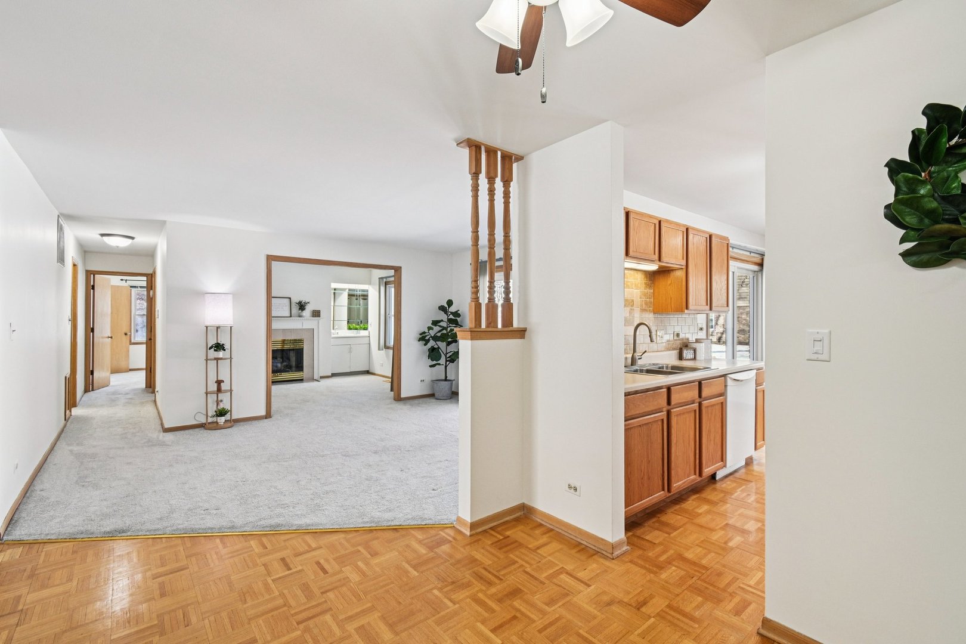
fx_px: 402
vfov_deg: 77.3
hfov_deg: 100.4
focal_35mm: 15
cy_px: 322
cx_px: 483
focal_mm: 10
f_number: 8
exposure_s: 1/15
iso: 250
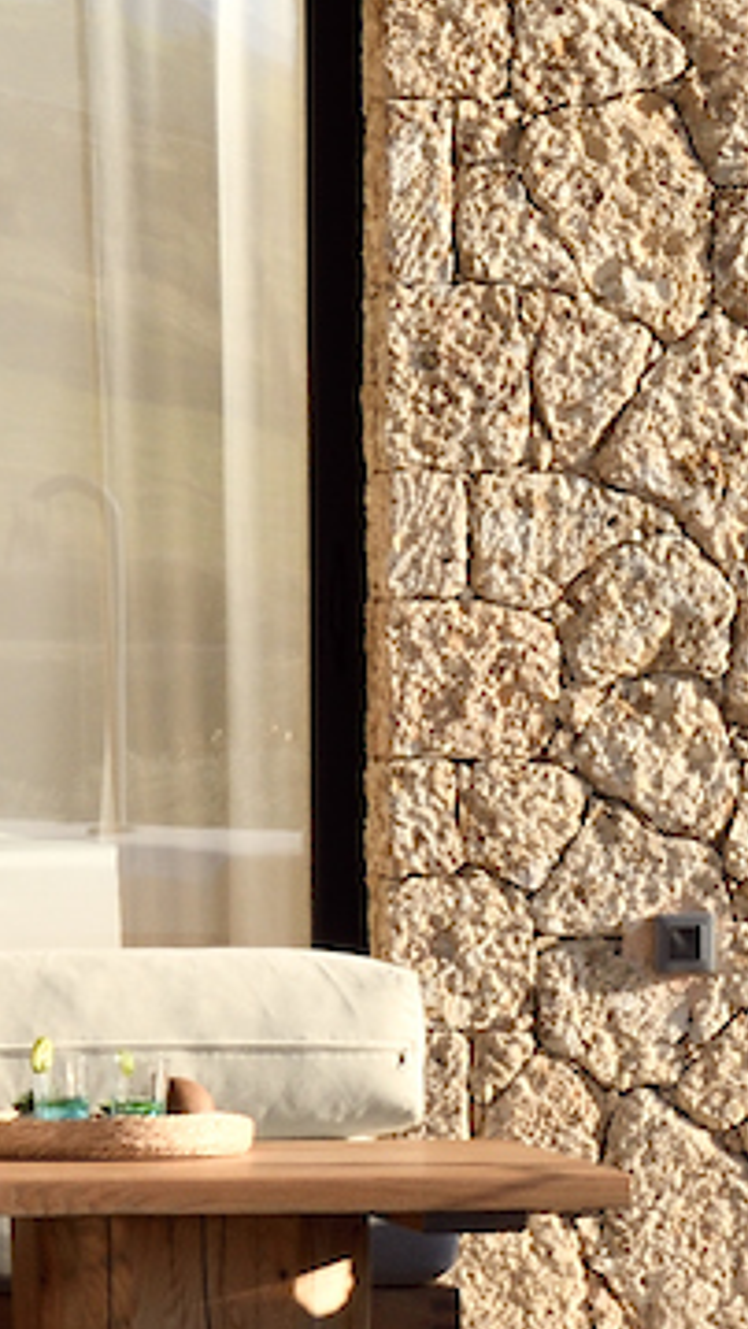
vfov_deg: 4.4
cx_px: 618
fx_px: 17274
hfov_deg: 2.5
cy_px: 803
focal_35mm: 490
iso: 160
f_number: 16
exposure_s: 1/80
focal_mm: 70
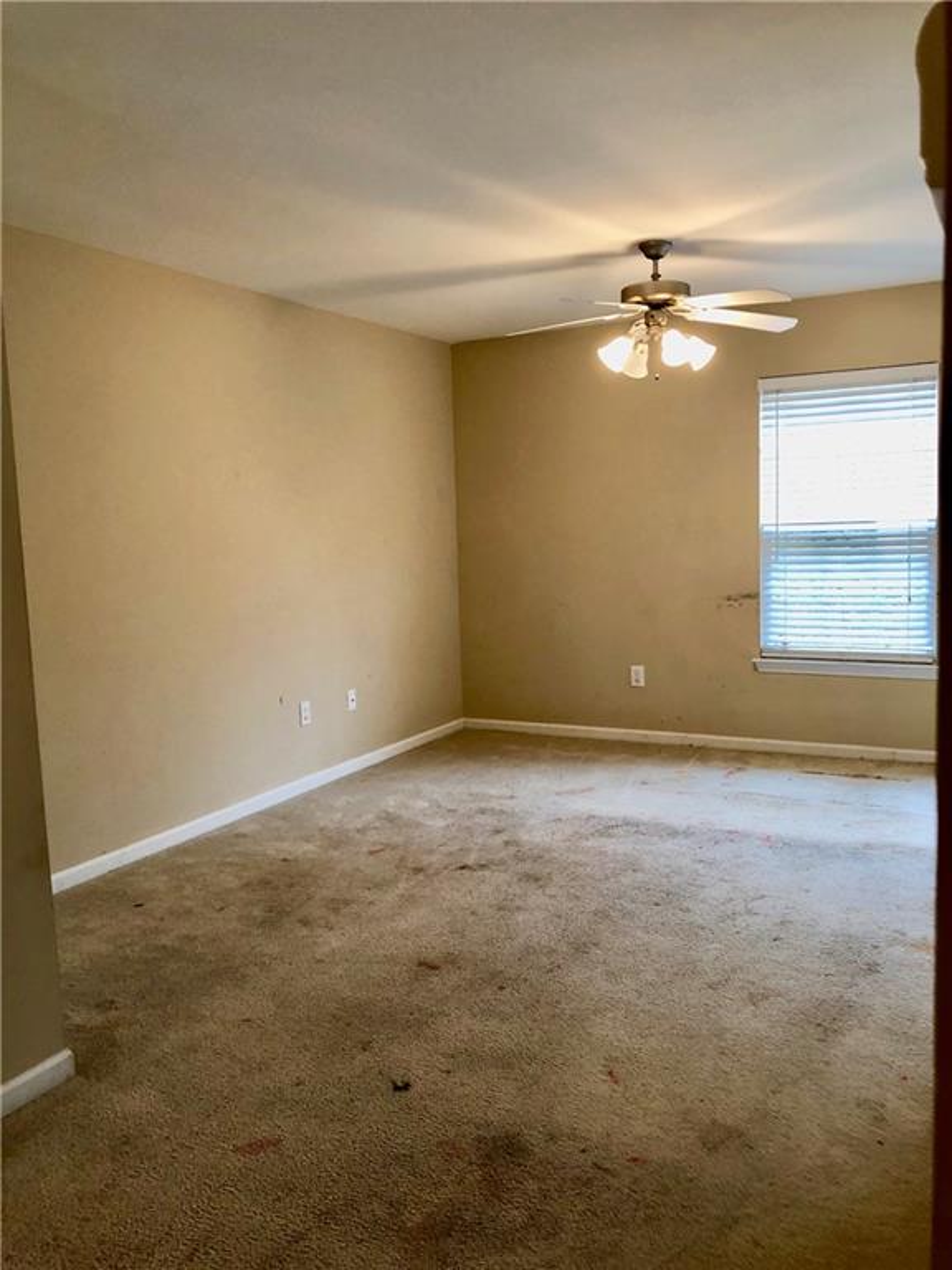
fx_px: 1027
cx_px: 476
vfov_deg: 63.4
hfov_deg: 49.7
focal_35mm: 28
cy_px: 635
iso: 40
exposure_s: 1/15
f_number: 1.8
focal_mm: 4
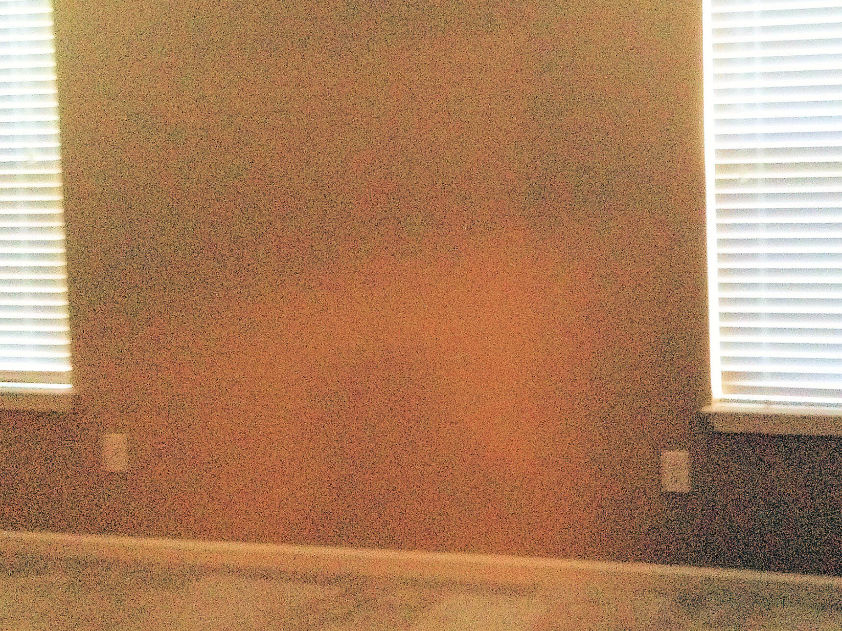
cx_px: 578
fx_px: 1484
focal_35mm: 61
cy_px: 212
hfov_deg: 31.4
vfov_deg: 23.9
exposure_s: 1/20
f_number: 2.4
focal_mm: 4.28
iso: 400
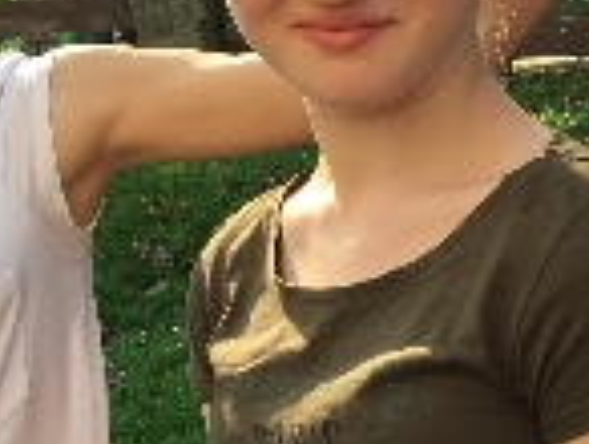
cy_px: 327
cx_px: 319
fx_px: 2028
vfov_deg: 12.5
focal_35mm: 119
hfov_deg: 16.5
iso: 25
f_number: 2.2
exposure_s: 1/314
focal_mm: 4.15
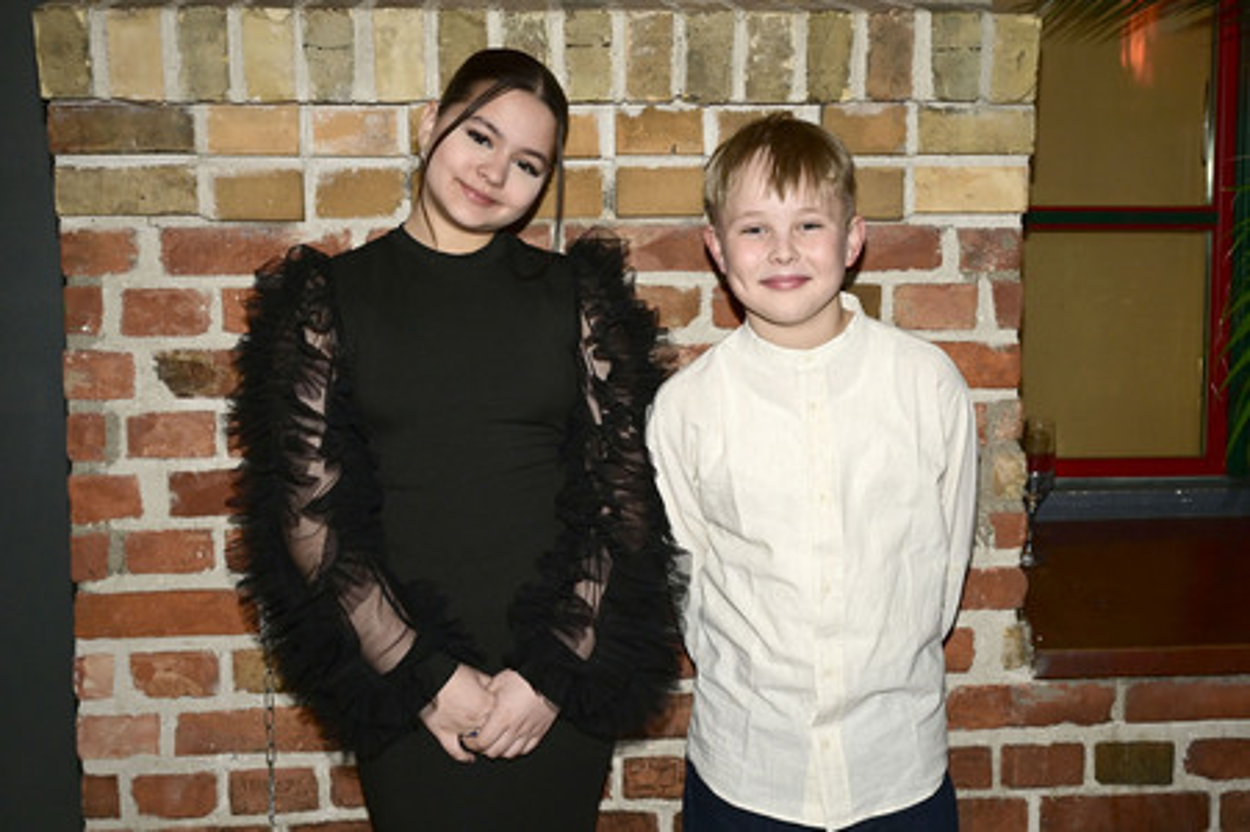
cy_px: 416
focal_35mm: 42
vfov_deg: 31.8
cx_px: 625
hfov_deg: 46.4
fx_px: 1457
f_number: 5
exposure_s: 1/200
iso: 1600
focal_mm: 42
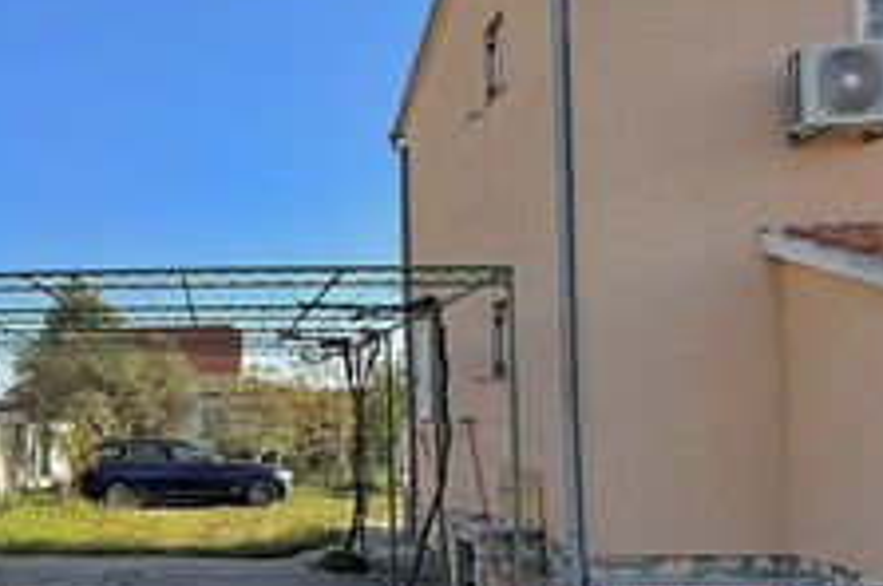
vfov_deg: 32.2
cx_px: 141
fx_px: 1004
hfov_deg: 44.4
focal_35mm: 41
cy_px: 404
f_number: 2.2
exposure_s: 1/1087
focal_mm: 2.22
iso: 50
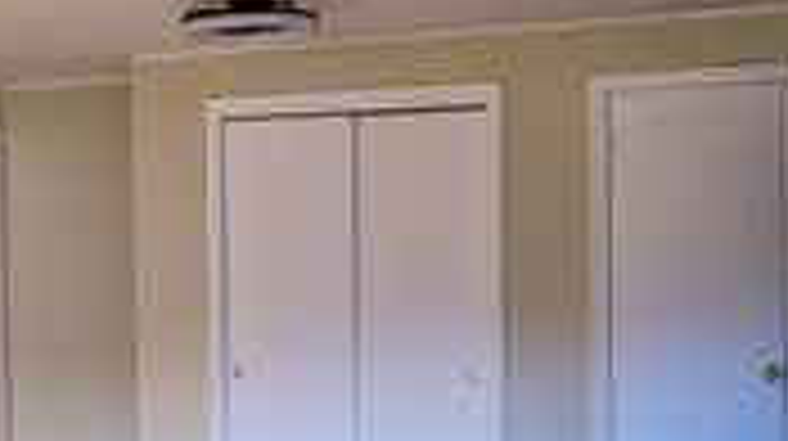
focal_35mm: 69
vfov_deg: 17.4
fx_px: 1440
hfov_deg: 29.4
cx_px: 90
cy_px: 306
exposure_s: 1/200
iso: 500
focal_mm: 24
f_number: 3.5
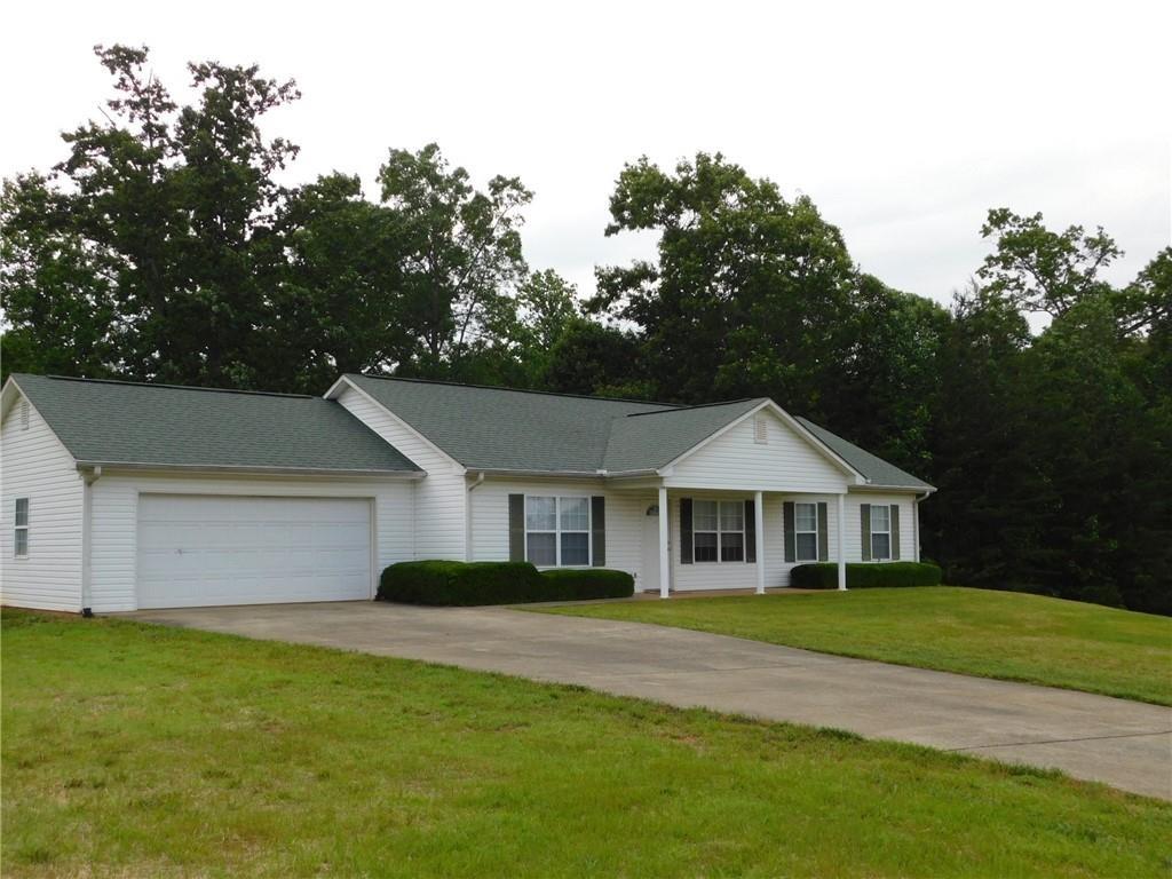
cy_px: 440
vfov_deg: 39.7
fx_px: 1219
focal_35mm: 36
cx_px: 586
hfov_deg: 51.4
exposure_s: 1/640
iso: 125
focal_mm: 6.3
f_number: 3.5
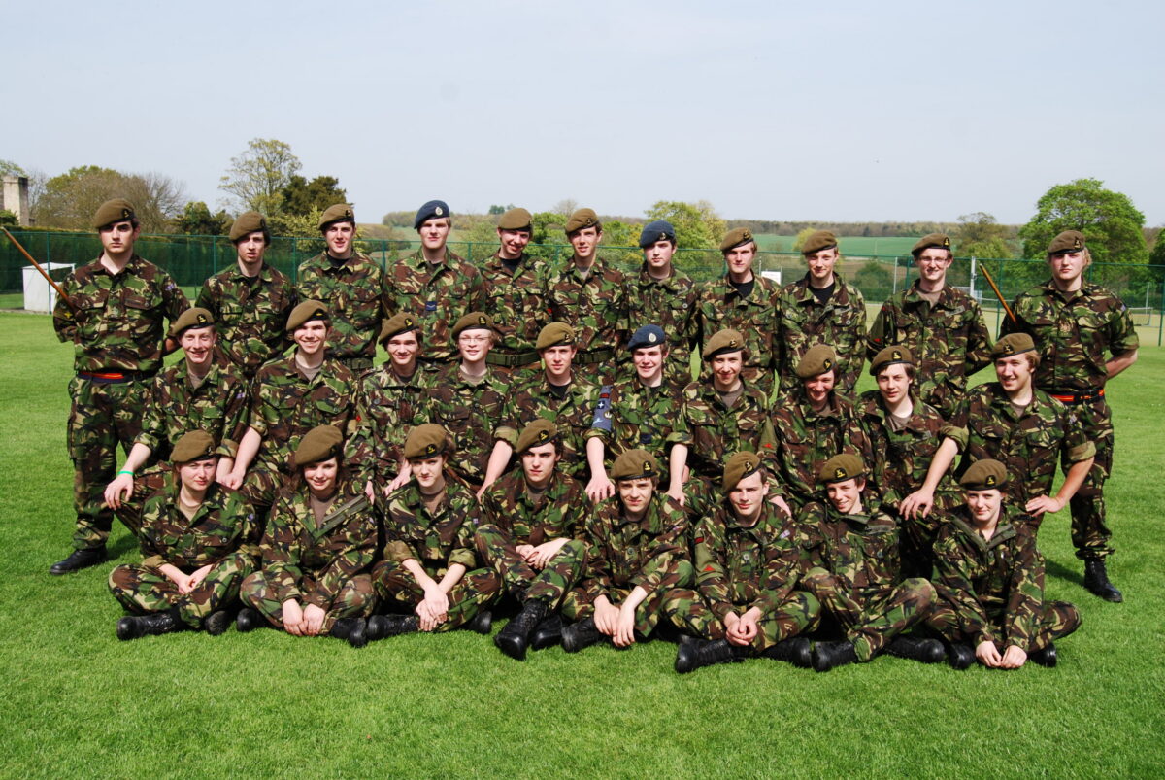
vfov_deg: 38.5
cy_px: 390
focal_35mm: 34
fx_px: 1118
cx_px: 582
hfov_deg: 55.1
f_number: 7.1
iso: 100
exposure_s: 1/200
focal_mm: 23
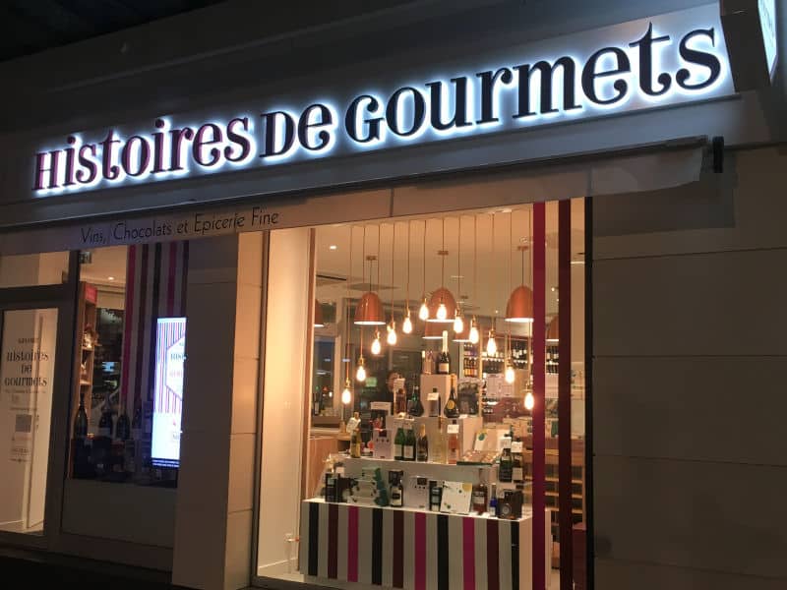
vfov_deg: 48.2
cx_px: 394
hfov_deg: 61.7
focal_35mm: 29
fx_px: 659
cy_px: 295
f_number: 2.2
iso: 32
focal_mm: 4.15
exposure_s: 1/33
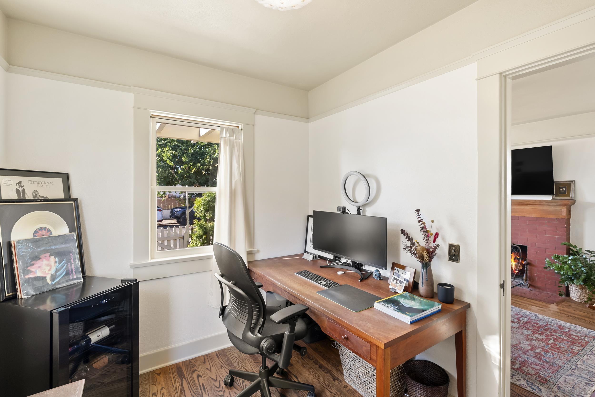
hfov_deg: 96.7
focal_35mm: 16
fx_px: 265
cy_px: 198
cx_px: 298
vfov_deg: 73.8
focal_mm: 16
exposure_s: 1/8
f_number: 8
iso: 500
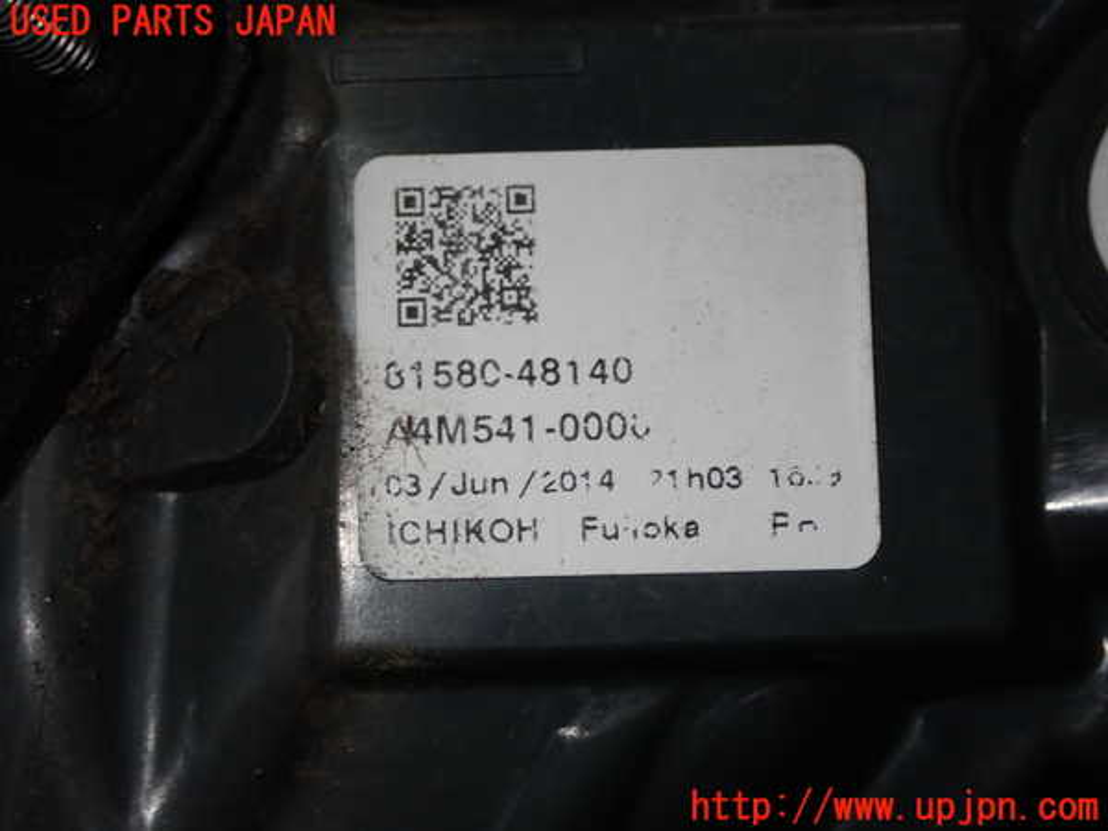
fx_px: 2273
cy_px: 416
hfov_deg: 27.4
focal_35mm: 71
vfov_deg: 20.7
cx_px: 554
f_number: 11
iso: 200
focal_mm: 12.73
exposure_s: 1/60
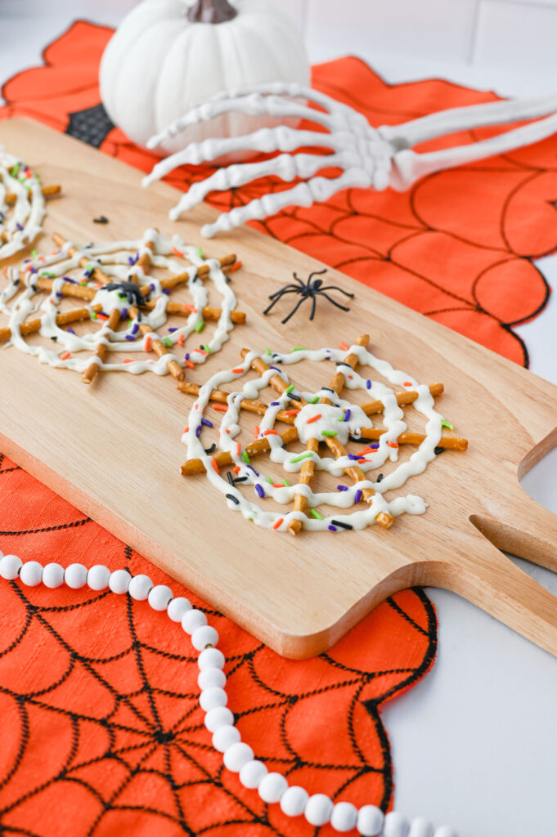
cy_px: 418
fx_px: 1162
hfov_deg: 26.9
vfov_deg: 39.6
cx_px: 278
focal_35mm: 50
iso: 160
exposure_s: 1/80
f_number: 6.3
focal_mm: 50
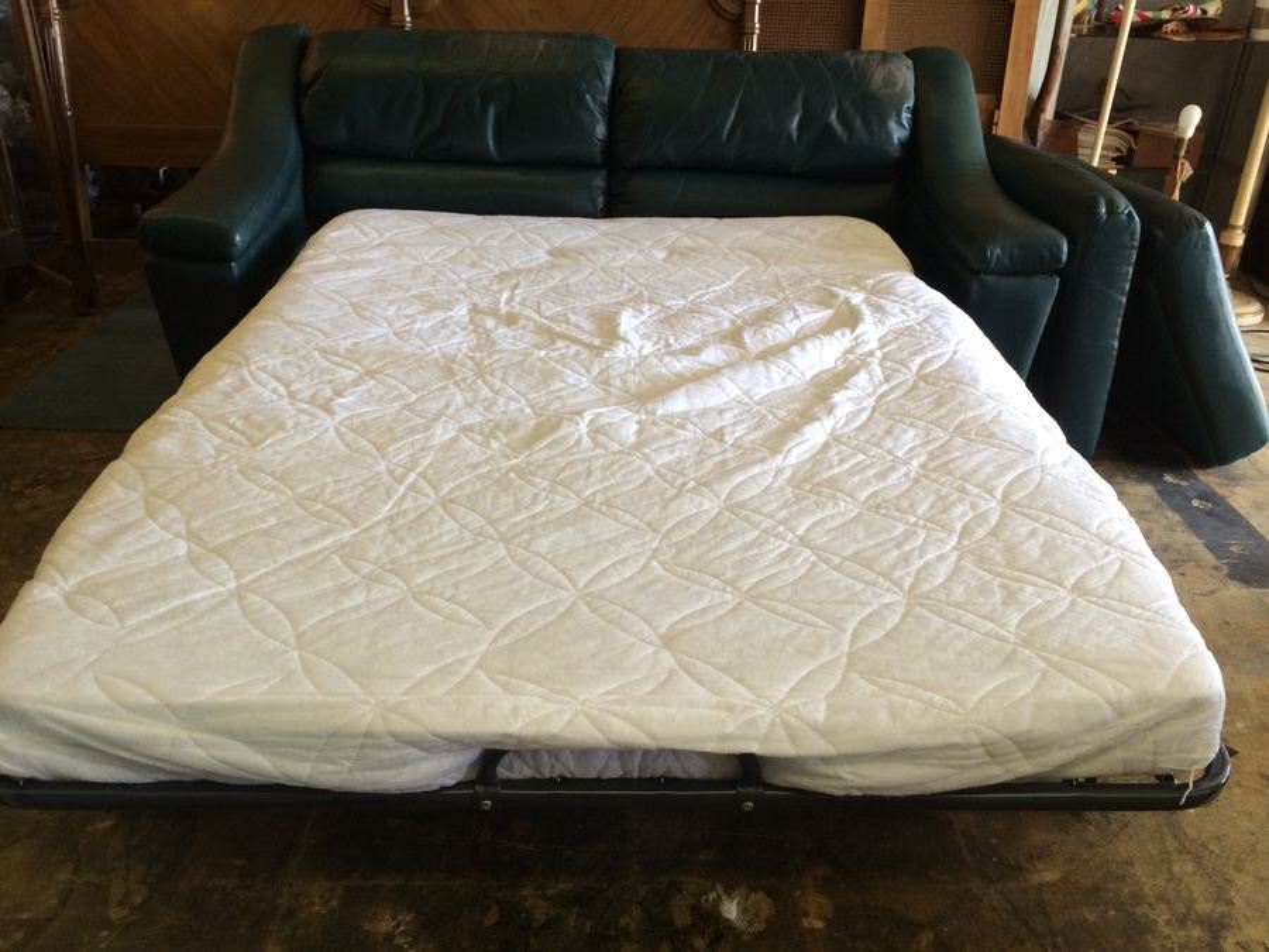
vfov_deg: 46.8
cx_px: 634
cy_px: 476
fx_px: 1100
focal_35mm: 30
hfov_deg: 60.0
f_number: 2.2
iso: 40
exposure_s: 1/30
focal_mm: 4.12
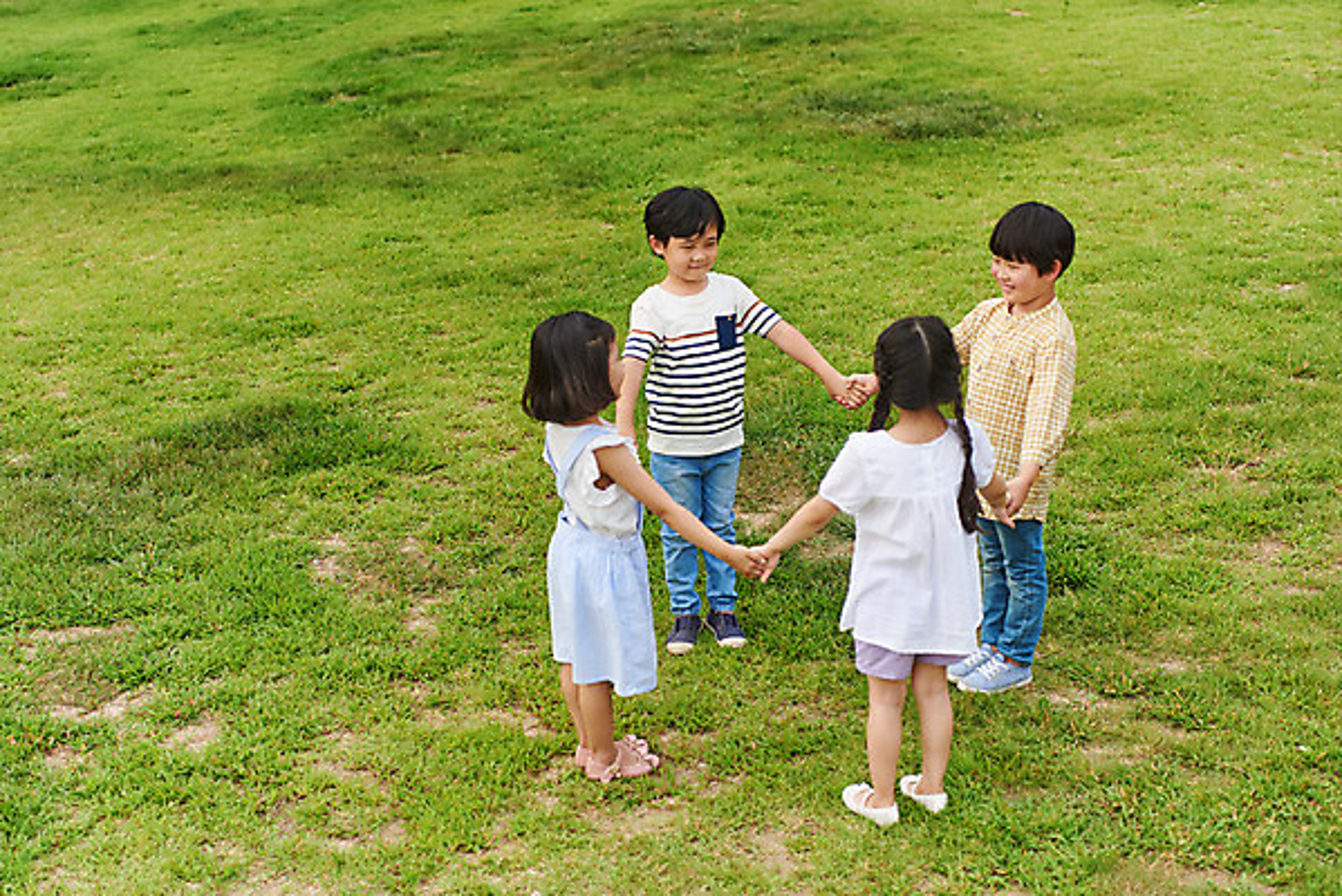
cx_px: 671
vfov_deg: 27.0
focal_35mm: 50
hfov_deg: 39.6
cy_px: 448
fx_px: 1865
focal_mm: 50
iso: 250
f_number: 2.8
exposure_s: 1/2500
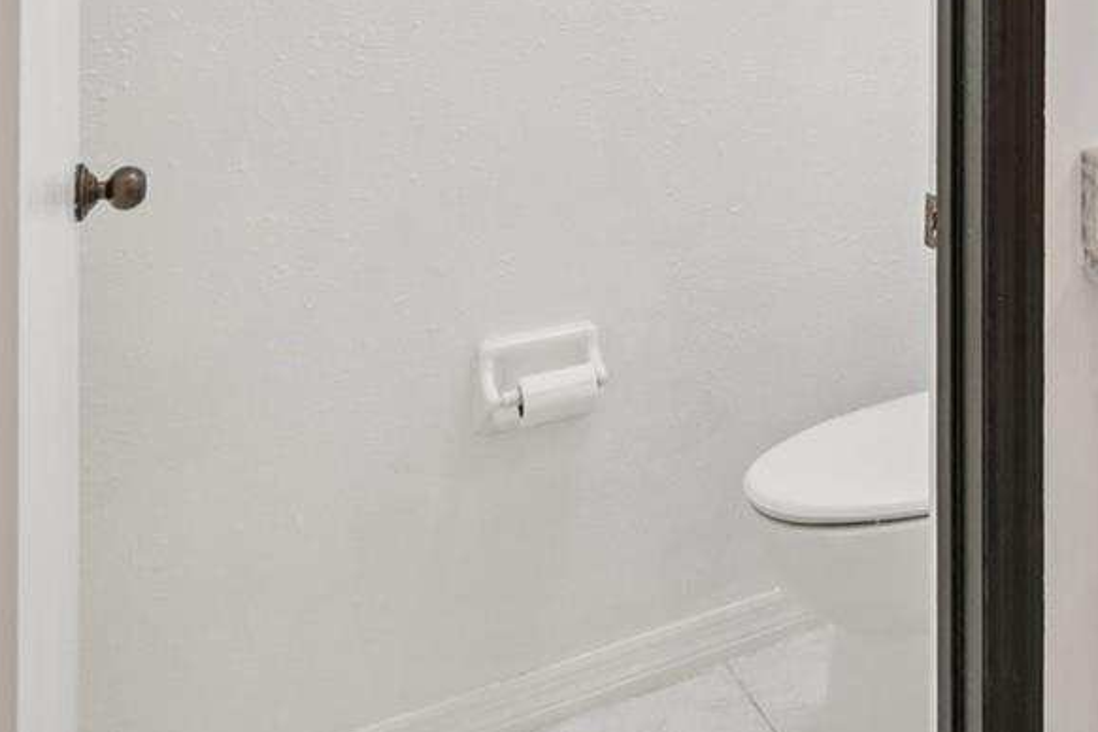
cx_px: 1270
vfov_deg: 27.1
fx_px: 1342
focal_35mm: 44
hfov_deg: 36.1
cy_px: -136
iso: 400
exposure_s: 1/40
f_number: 8
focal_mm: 16
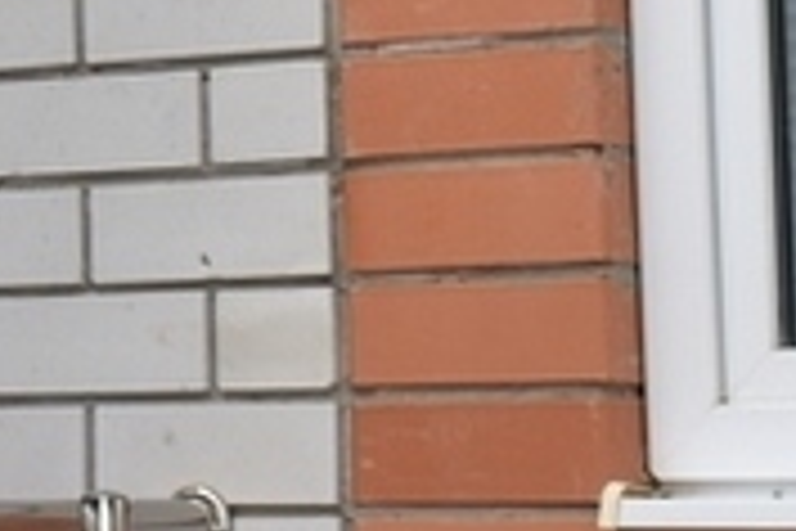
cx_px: -549
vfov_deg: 6.4
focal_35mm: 208
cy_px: -461
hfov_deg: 9.5
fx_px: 4599
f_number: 9
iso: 100
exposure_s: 1/200
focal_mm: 24
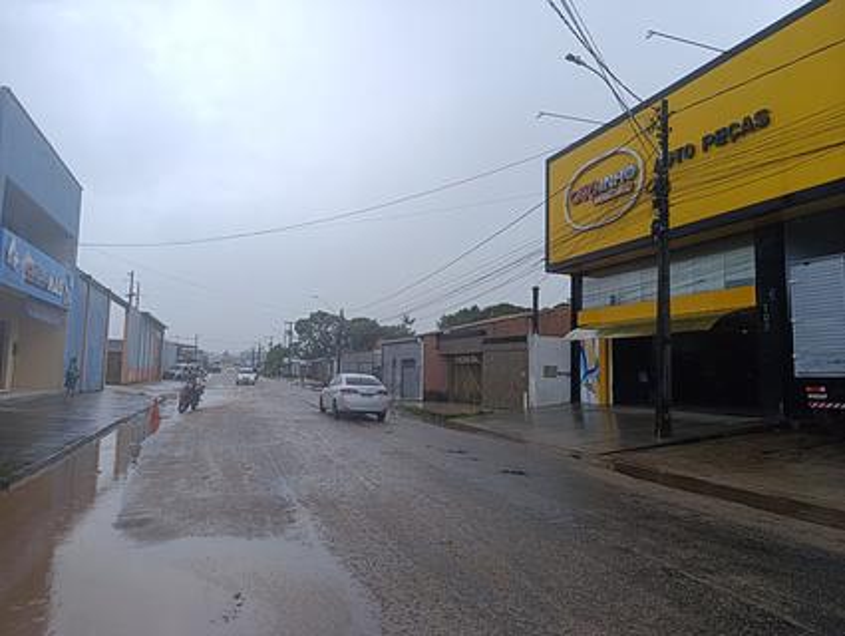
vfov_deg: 59.0
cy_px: 318
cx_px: 422
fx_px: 562
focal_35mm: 23
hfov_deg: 73.8
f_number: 1.6
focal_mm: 6.14
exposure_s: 1/273
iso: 50
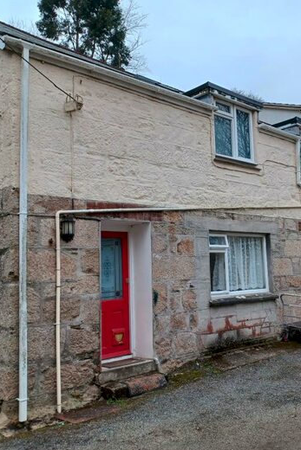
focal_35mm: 35
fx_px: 439
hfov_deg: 36.9
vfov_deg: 54.4
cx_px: 230
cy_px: 226
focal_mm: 4.6
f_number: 1.8
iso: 64
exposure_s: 1/49
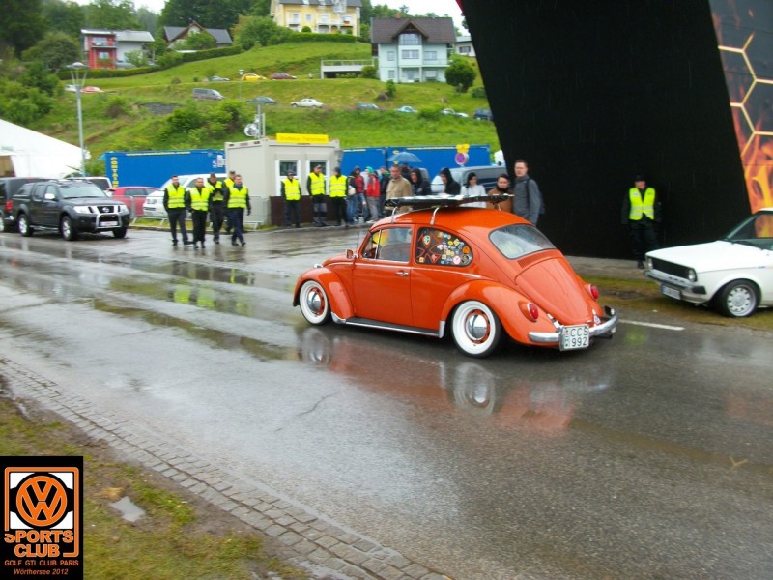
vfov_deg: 41.8
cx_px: 386
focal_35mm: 34
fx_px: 759
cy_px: 290
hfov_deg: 54.0
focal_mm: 5.7
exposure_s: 1/111
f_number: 2.9
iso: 80
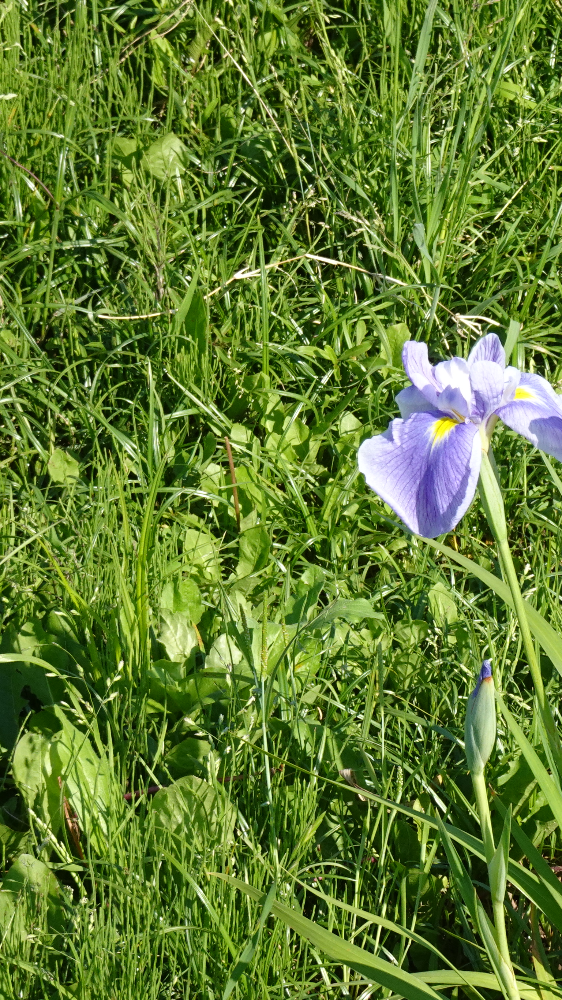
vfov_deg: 8.3
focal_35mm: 259
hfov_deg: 4.7
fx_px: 6862
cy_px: 499
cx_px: 586
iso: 100
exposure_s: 1/250
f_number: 5.6
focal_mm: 28.55
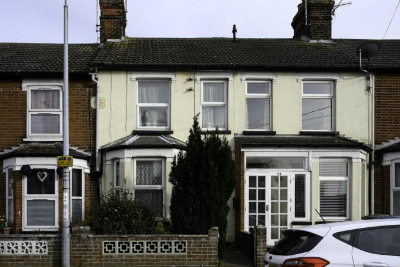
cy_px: 134
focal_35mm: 30
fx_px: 333
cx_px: 200
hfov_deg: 61.9
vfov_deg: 43.6
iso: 320
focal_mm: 30
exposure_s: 1/500
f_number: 8
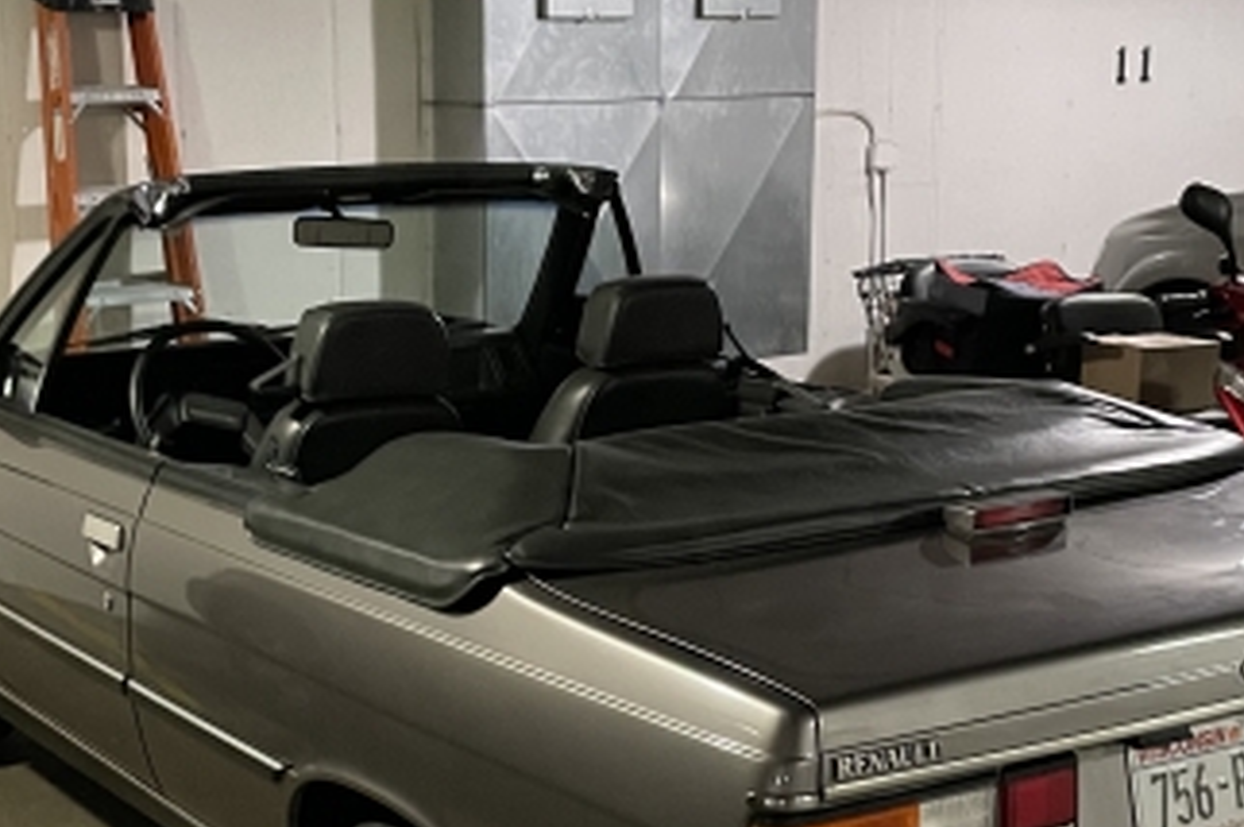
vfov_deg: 31.2
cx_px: 657
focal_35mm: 42
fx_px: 1450
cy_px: 634
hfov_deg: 46.4
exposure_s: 1/30
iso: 800
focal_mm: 4.2
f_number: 1.6
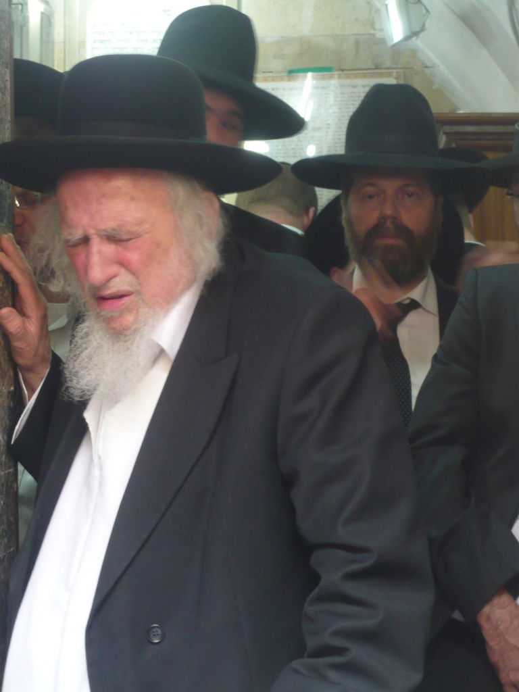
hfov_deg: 16.1
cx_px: 260
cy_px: 346
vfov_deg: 21.3
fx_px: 1839
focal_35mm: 92
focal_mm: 15.2
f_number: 5.4
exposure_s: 1/10
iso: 200
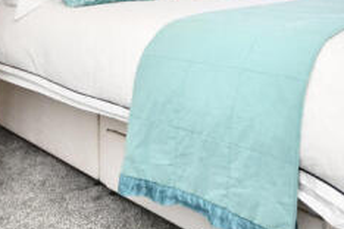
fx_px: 401
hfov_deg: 46.0
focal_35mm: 42
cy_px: -54
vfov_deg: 27.6
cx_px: 214
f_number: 4
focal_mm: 10
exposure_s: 1/60
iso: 220
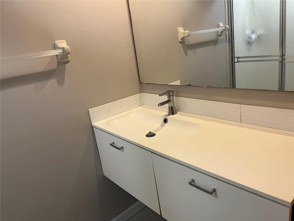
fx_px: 221
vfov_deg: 53.1
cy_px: 110
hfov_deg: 67.3
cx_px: 147
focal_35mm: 26
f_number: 1.6
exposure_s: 1/60
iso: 160
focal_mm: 5.1
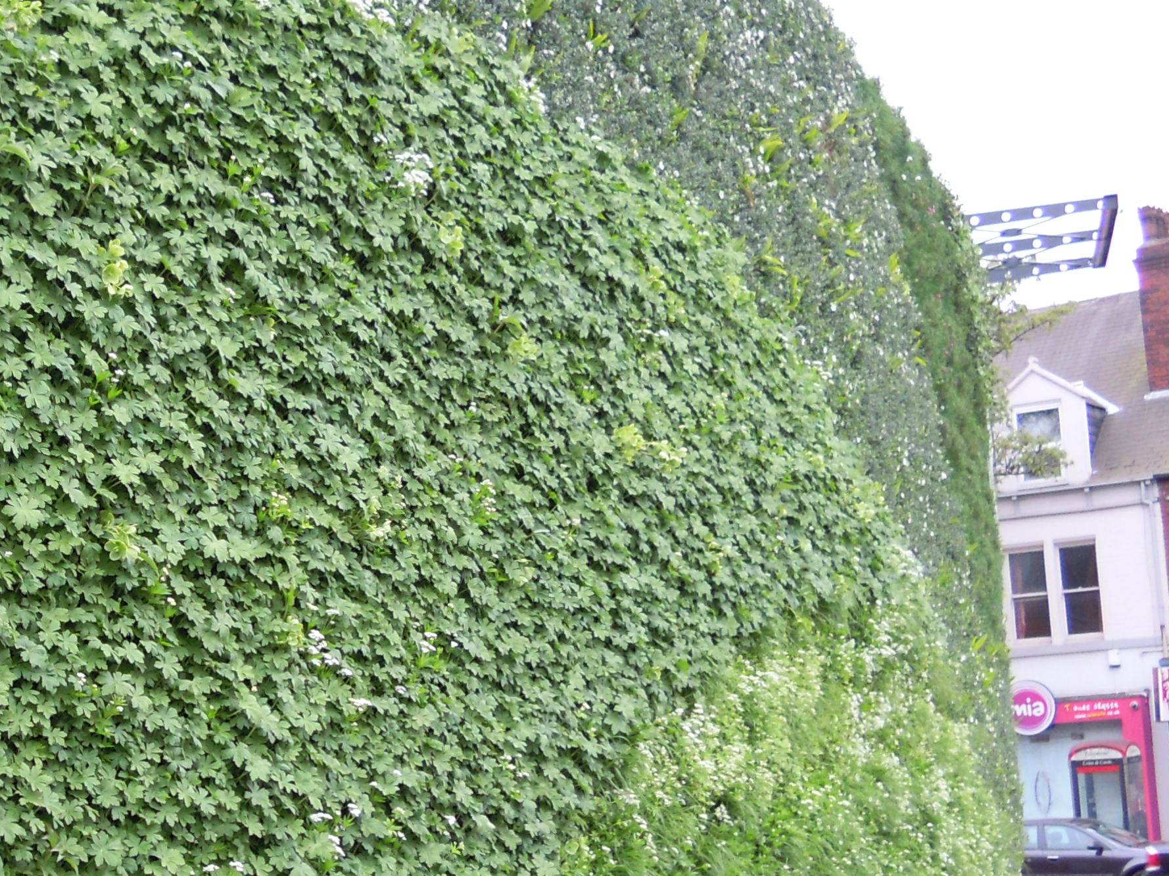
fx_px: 2127
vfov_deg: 23.0
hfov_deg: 29.4
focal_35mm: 63
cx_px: 105
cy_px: 681
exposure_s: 1/80
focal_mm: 5
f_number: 2.7
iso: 100
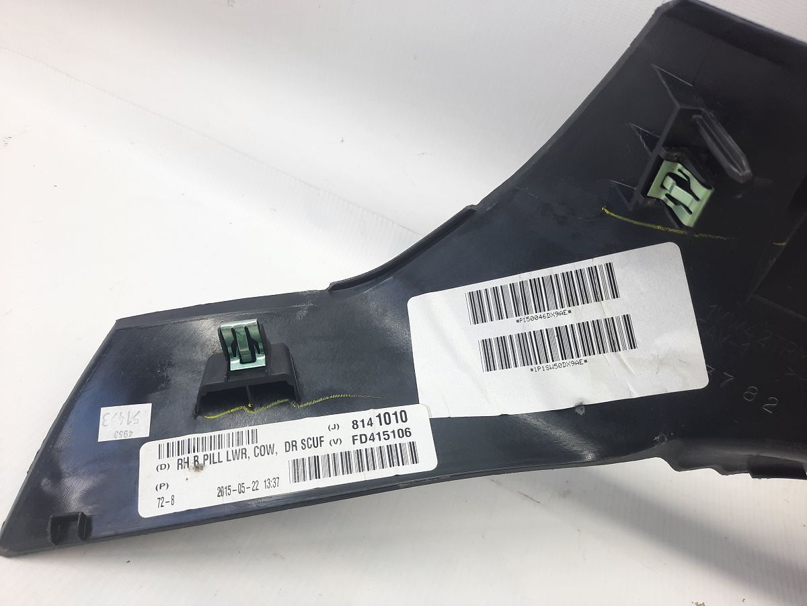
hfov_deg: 69.4
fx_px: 583
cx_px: 404
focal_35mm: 25
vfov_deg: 54.9
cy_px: 303
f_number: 2
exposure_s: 1/60
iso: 100
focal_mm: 4.6
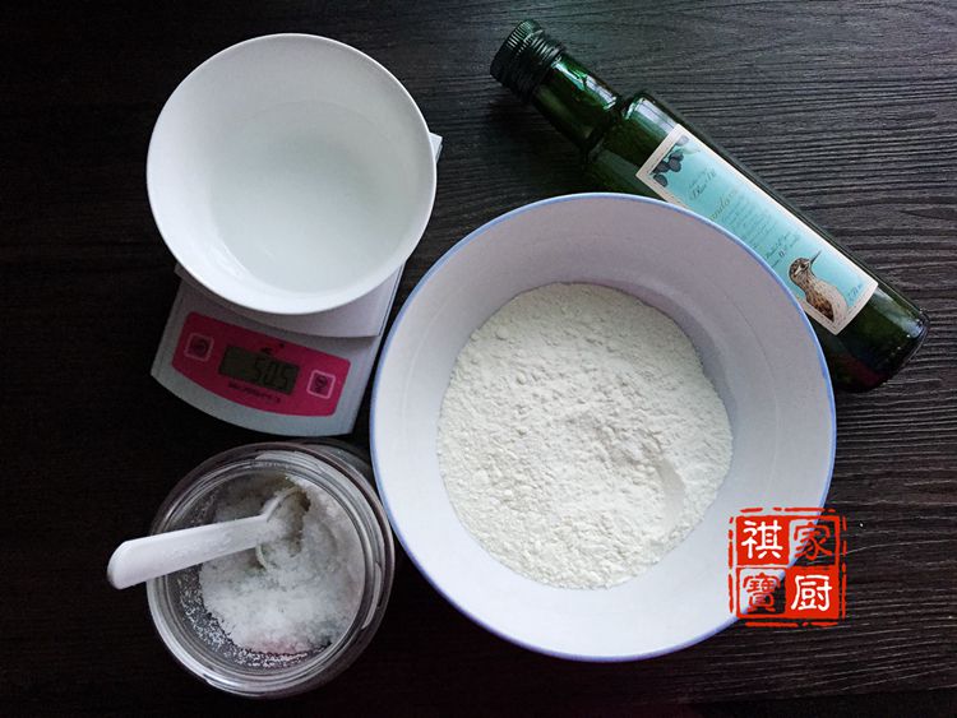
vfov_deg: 48.3
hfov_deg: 61.6
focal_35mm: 29
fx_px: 802
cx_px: 478
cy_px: 359
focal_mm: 4.15
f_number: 2.2
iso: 200
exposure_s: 1/33
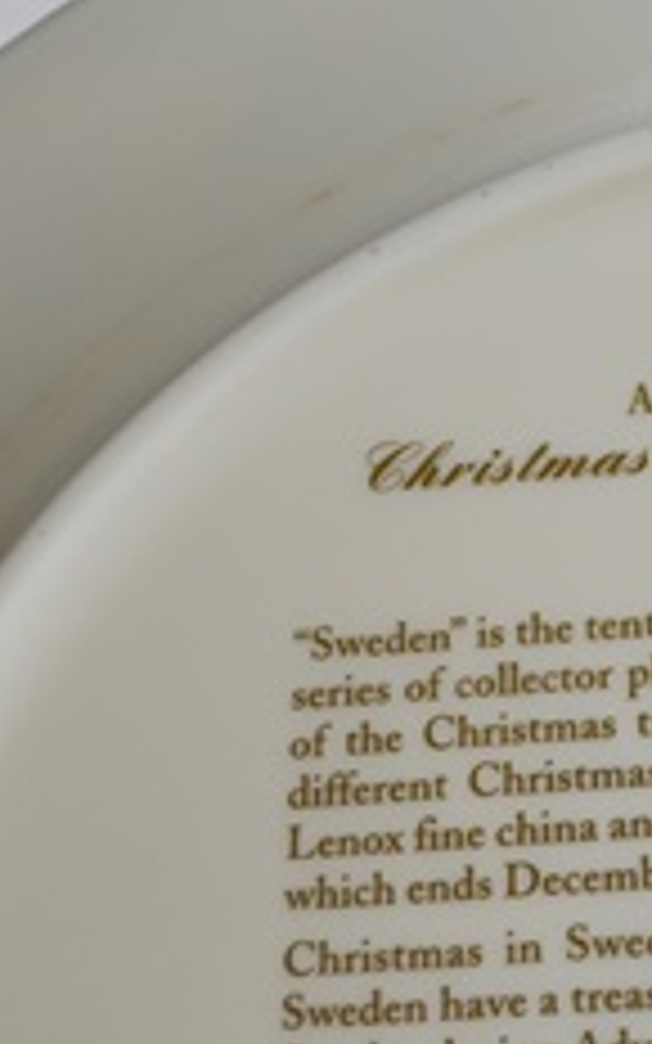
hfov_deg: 12.8
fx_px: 2701
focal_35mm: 95
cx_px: 1075
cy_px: 675
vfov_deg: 21.8
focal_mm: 24
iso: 200
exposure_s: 1/160
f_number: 6.3
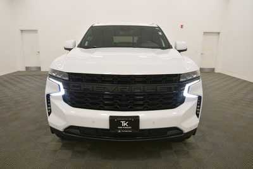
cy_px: 84
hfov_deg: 67.4
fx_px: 190
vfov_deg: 48.0
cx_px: 126
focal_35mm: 27
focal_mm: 18
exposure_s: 1/250
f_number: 5.3
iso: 640
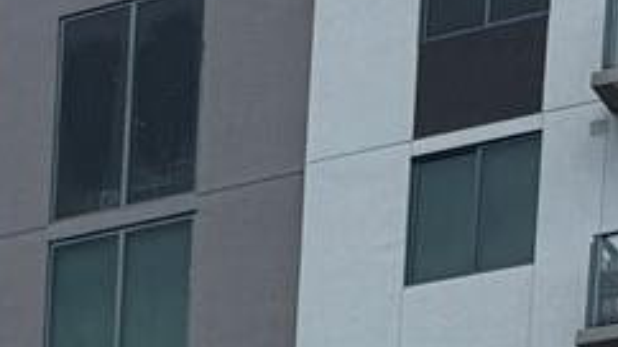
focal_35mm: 173
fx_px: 2834
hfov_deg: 10.4
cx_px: -963
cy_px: 1490
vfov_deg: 5.8
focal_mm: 6.76
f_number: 1.78
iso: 80
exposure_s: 1/4049
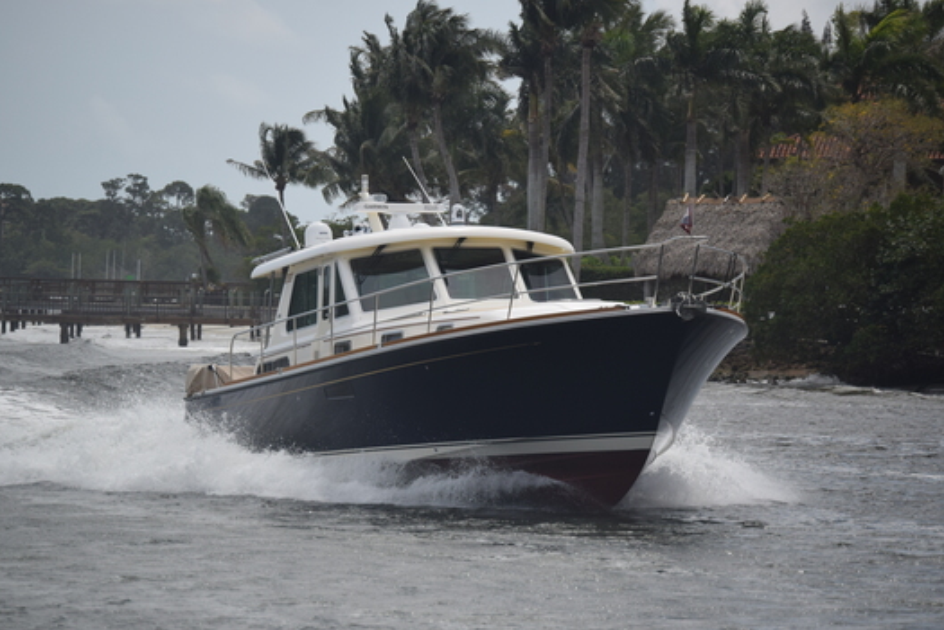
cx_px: 473
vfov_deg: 5.9
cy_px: 342
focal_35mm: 232
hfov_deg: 8.9
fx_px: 6072
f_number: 5.6
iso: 400
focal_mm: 135
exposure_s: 1/2000
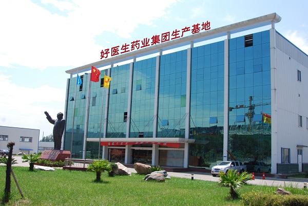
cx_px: 154
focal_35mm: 36
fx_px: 308
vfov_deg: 36.9
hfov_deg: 53.1
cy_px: 103
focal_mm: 24
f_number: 9
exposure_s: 1/320
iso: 200
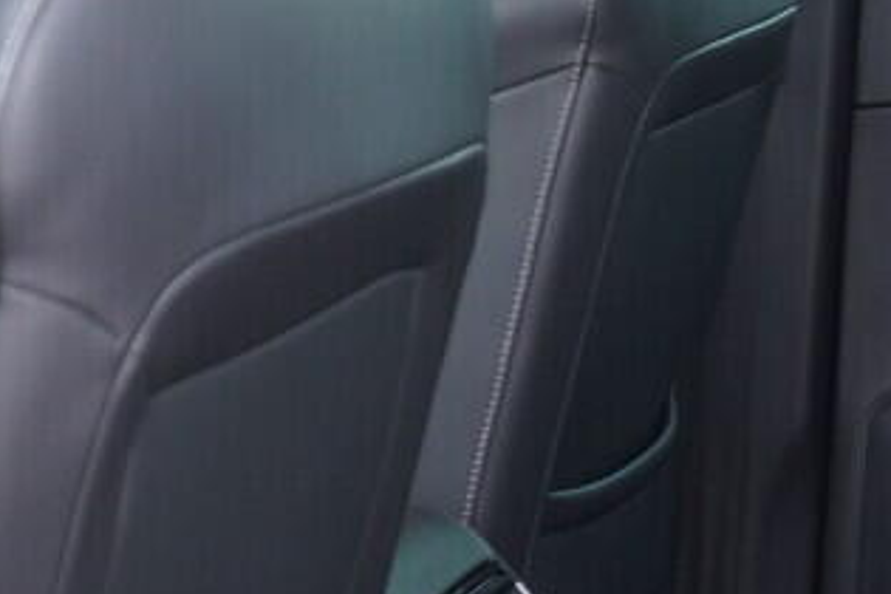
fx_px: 2896
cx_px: 1440
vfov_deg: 11.7
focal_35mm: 117
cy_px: 462
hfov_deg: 15.7
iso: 640
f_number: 2.8
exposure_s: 1/40
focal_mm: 24
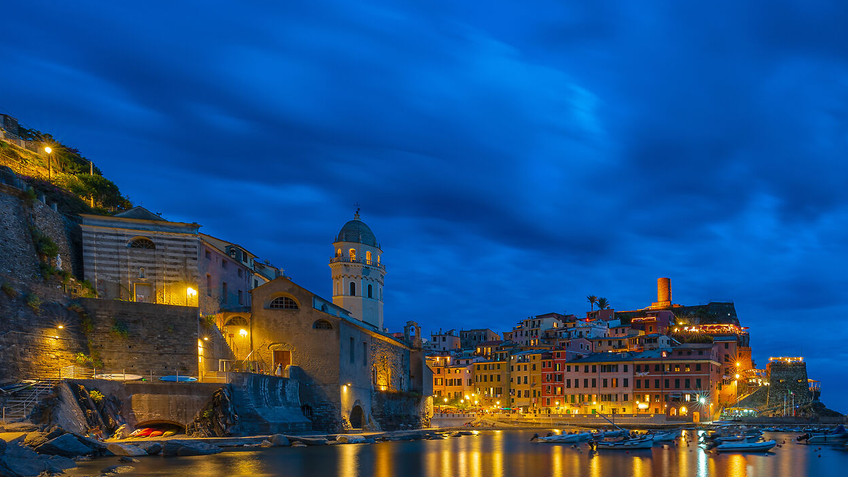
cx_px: 698
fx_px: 540
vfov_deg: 43.0
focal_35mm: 24
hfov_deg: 67.8
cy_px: 442
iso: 100
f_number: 9
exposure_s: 2.5
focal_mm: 12
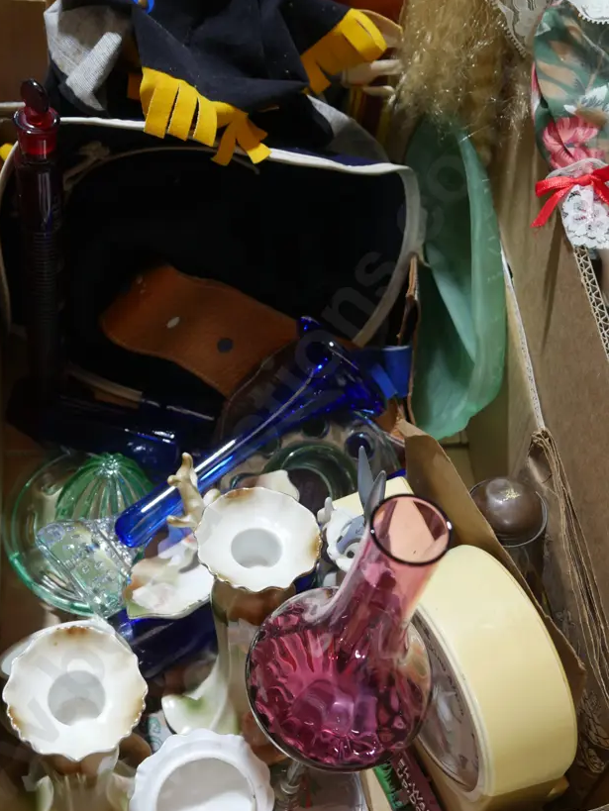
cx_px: 229
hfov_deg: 29.0
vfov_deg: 38.1
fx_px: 1172
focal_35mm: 50
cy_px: 471
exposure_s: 1/60
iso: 400
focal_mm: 20
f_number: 4.4
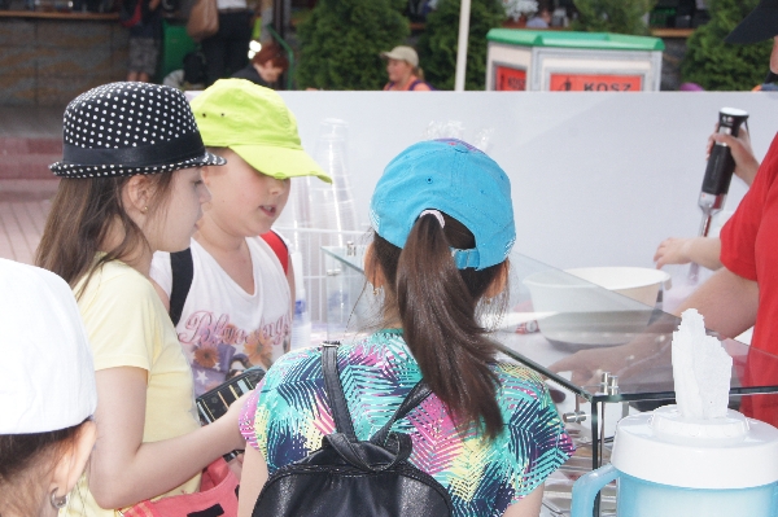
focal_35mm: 75
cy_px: 258
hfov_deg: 27.0
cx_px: 389
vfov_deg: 18.2
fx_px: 1619
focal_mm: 50
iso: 200
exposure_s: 1/160
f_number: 11
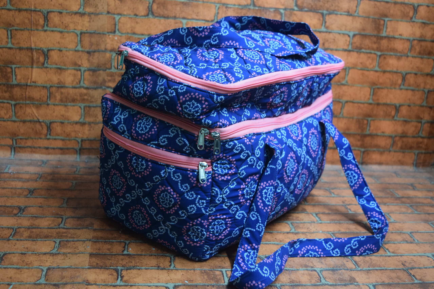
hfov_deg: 46.4
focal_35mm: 42
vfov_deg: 31.9
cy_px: 144
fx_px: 506
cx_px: 217
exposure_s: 1/60
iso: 2800
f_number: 4.2
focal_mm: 28
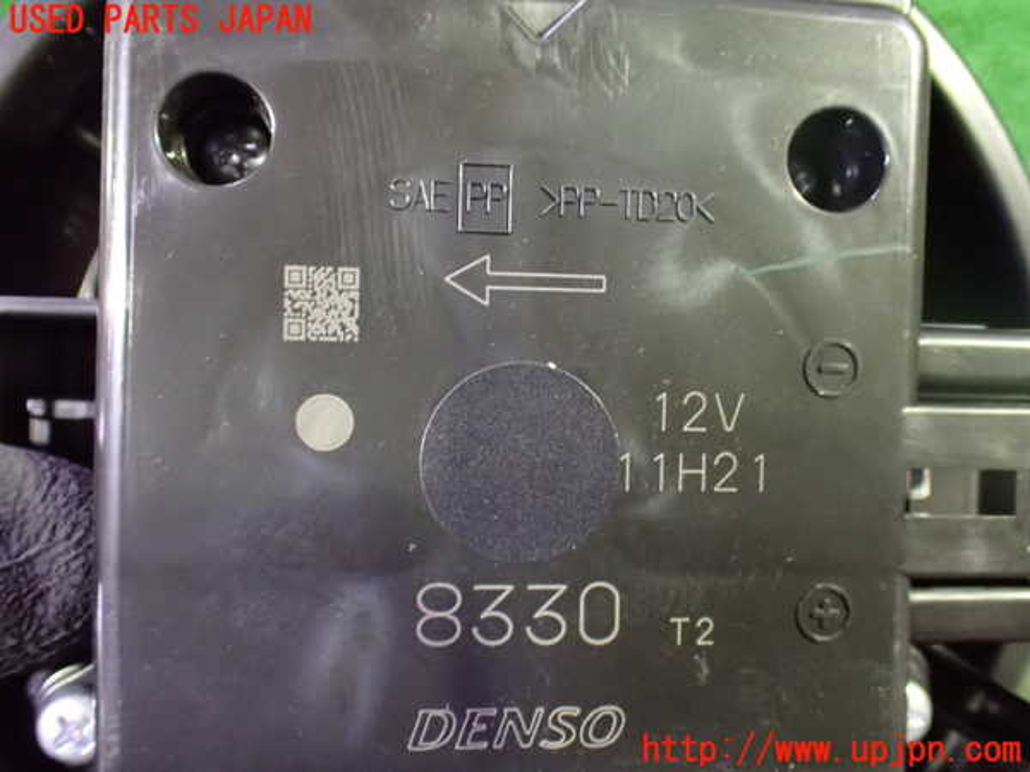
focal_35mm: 32
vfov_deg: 44.2
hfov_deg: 56.8
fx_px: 952
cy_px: 386
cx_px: 515
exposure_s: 1/30
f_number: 2.4
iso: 1600
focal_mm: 5.79
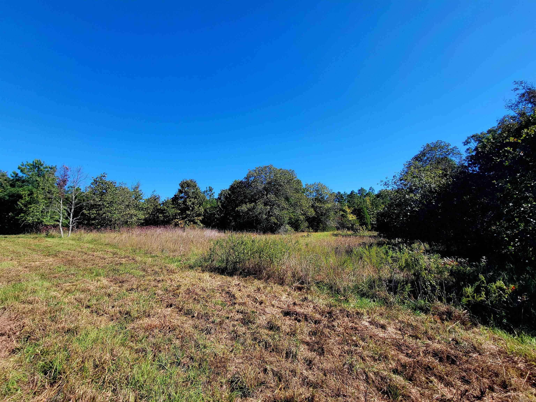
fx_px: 201
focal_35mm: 13
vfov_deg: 89.9
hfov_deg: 106.2
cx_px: 268
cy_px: 201
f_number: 2.2
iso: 50
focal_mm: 2.2
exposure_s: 1/1000
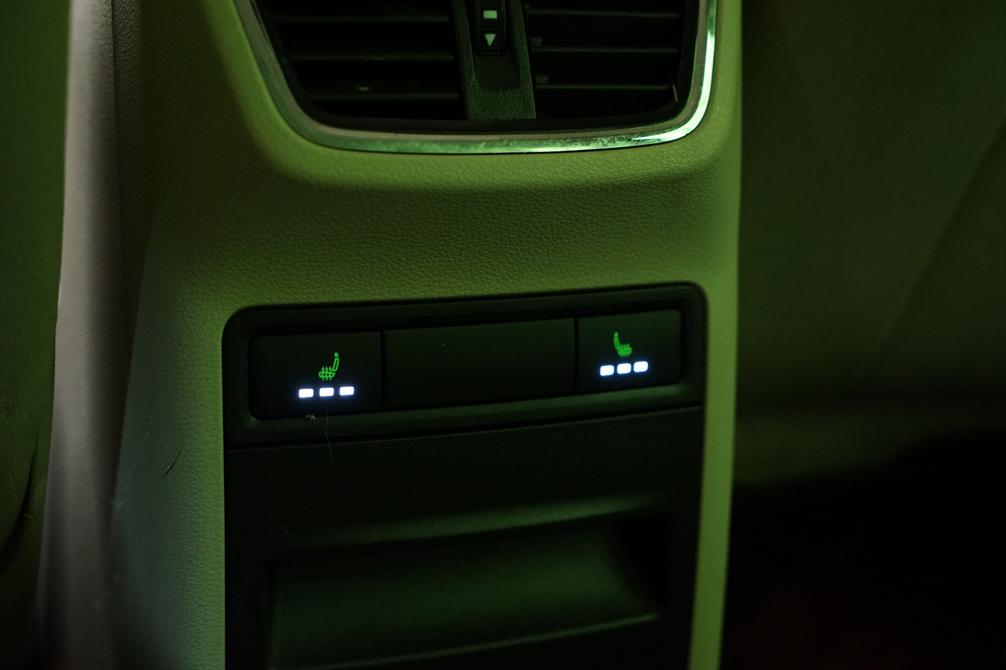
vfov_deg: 25.5
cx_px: 503
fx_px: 1481
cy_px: 335
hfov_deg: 37.5
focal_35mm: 53
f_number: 4.5
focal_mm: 53
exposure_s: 1/25
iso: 3200
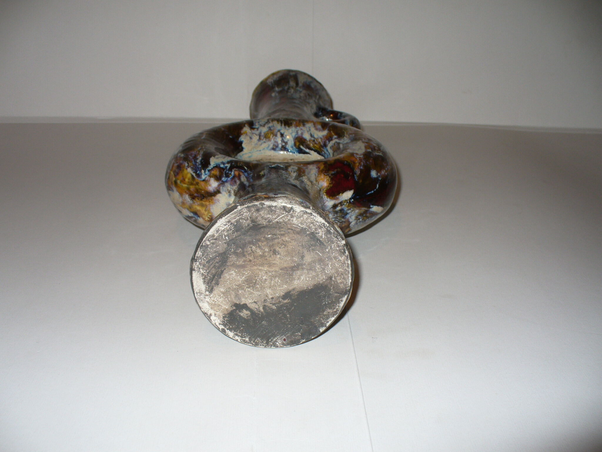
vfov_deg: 38.7
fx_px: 643
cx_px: 301
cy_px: 226
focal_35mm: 37
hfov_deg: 50.1
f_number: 2.8
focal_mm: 6.1
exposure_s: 1/30
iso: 80
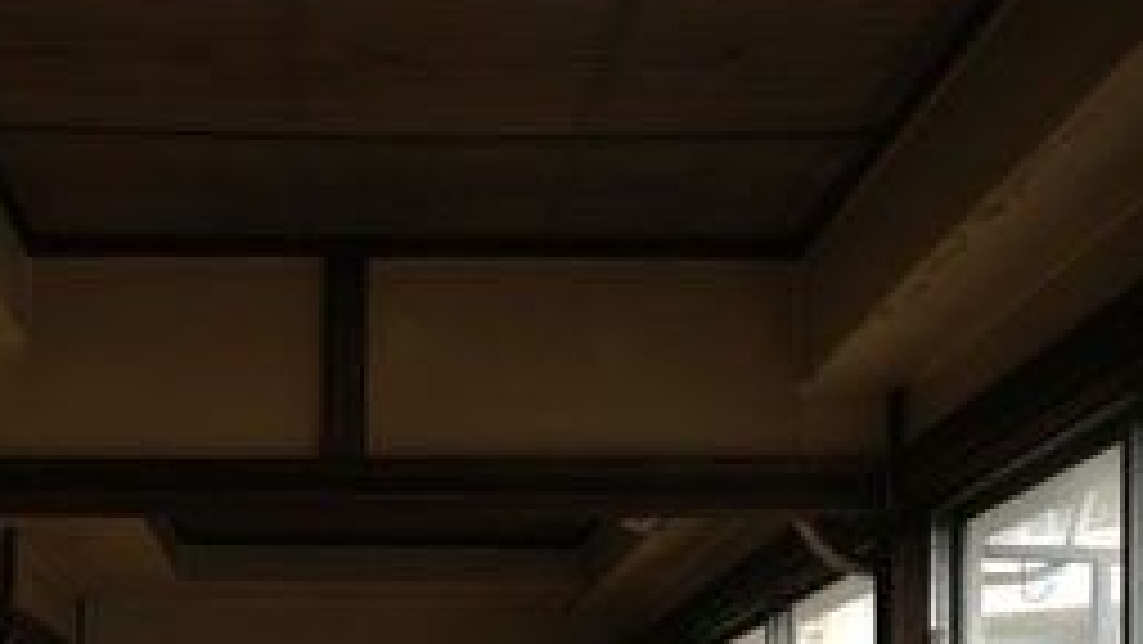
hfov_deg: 50.5
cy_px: 804
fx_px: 1182
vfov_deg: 26.5
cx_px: 369
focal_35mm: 39
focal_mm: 10
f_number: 5
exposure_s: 1/100
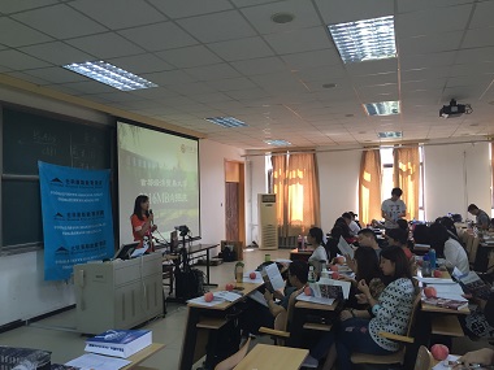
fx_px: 414
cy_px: 185
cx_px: 247
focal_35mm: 29
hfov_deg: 61.7
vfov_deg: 48.2
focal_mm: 4.15
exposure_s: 1/33
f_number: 2.2
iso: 40
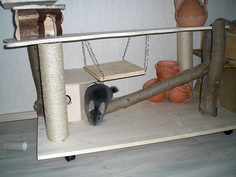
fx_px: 259
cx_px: 118
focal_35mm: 38
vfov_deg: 37.7
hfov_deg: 49.0
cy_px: 88
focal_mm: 6.3
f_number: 3.1
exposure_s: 1/60
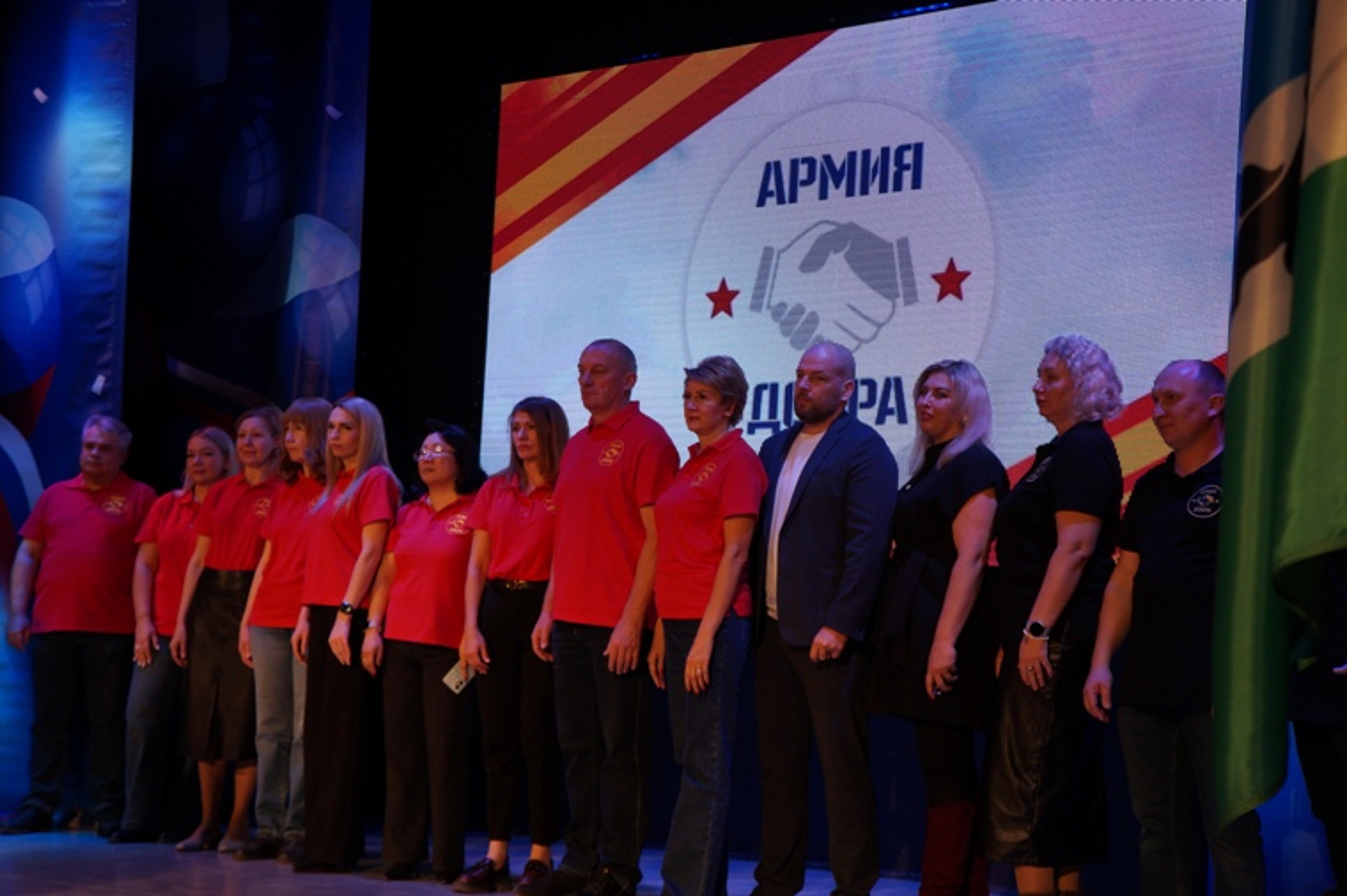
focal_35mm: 54
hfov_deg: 36.9
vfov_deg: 25.0
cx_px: 674
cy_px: 448
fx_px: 2020
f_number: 4.5
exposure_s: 1/160
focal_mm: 36
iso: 320
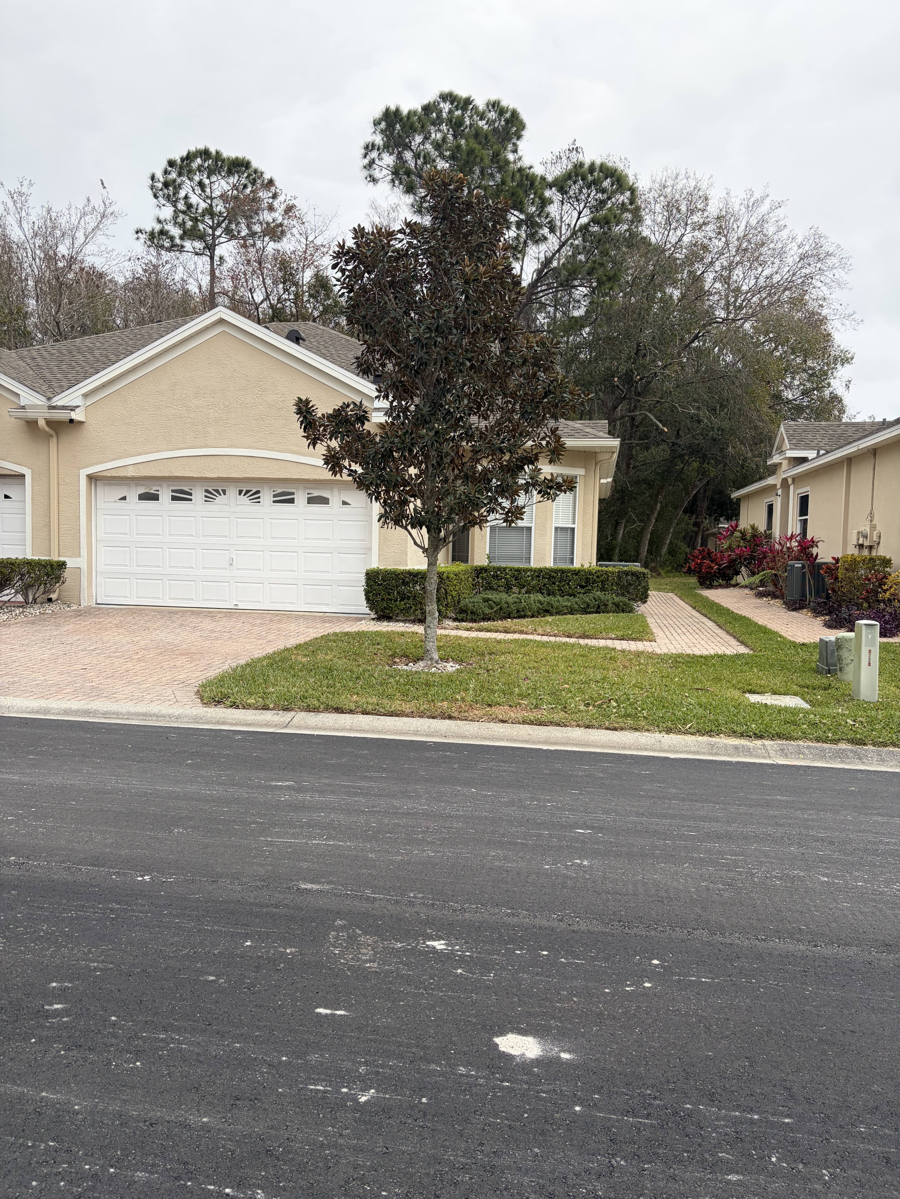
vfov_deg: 67.3
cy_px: 600
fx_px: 901
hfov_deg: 53.1
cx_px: 450
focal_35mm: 26
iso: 50
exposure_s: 1/731
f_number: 1.6
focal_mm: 5.96
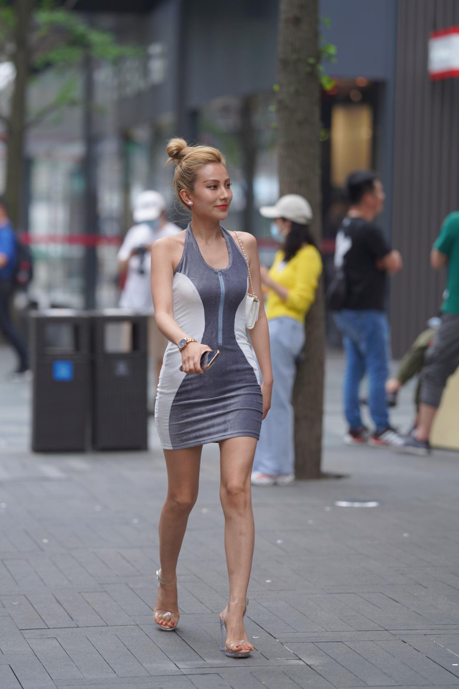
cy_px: 344
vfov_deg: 15.2
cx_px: 230
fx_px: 2582
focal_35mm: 135
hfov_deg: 10.2
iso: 320
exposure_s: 1/800
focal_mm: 135
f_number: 2.5
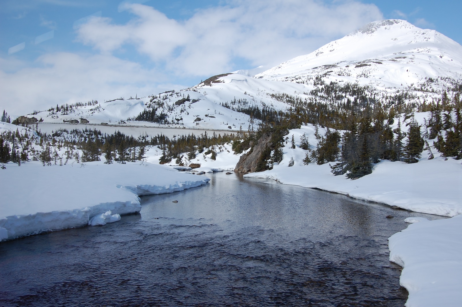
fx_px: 500
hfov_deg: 49.6
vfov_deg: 34.1
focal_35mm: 39
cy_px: 154
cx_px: 231
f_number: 11
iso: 200
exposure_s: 1/500
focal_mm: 26
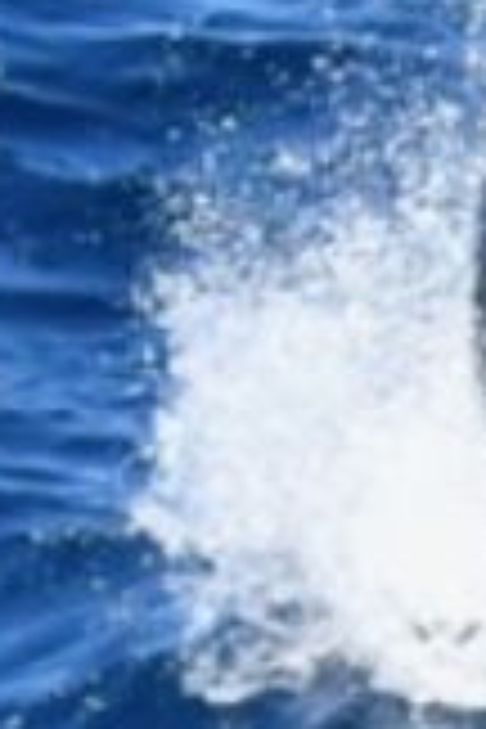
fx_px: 11197
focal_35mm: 553
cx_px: 734
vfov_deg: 3.7
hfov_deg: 2.5
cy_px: 205
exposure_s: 1/8000
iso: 1600
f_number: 5
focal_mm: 112
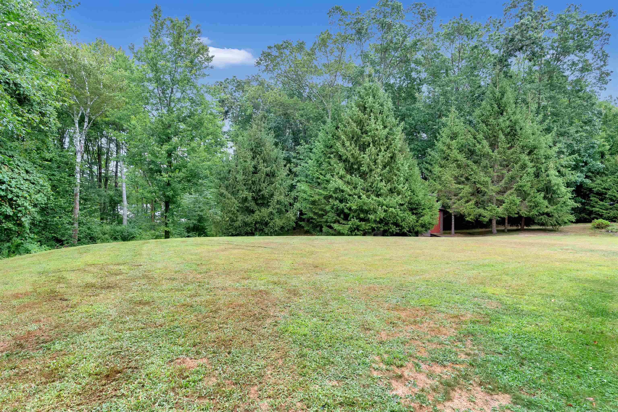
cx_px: 309
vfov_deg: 73.8
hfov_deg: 96.7
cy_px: 206
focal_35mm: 16
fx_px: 275
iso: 800
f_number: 8
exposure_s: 1/60
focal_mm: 16
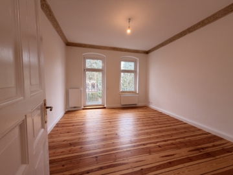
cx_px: 116
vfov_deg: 85.7
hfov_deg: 102.1
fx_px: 94
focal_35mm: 14
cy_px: 88
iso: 125
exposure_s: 1/121
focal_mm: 2.22
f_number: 2.2
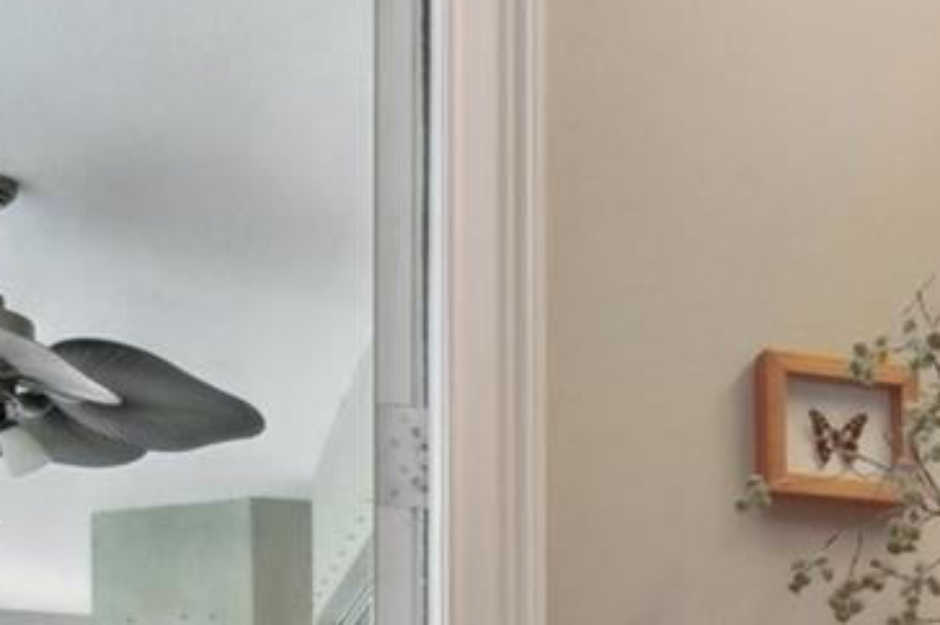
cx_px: 1098
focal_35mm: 66
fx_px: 1722
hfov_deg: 27.3
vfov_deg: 18.3
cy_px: 932
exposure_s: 1/9
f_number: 8
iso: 400
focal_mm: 10
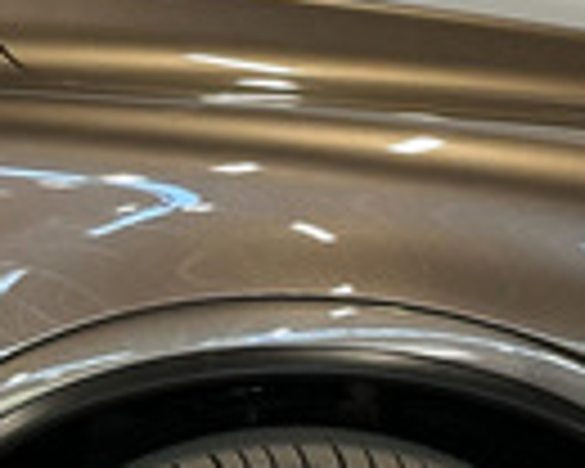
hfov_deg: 8.2
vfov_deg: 6.6
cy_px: 216
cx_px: 122
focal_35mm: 235
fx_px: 4069
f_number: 1.8
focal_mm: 6.86
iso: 125
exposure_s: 1/50
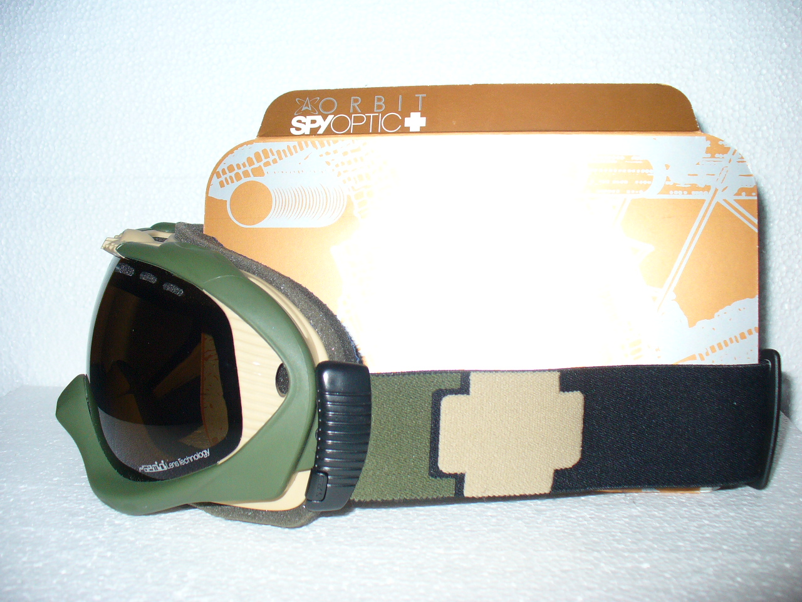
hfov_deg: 50.1
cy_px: 301
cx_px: 401
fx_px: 857
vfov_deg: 38.7
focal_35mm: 37
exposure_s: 1/60
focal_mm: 6.1
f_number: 2.8
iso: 100
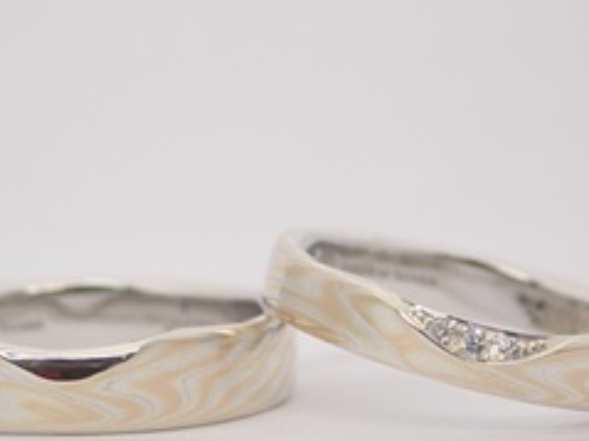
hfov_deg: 13.6
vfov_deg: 10.2
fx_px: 2466
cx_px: 251
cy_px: 329
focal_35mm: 145
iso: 200
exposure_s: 1/125
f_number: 4.1
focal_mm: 13.65
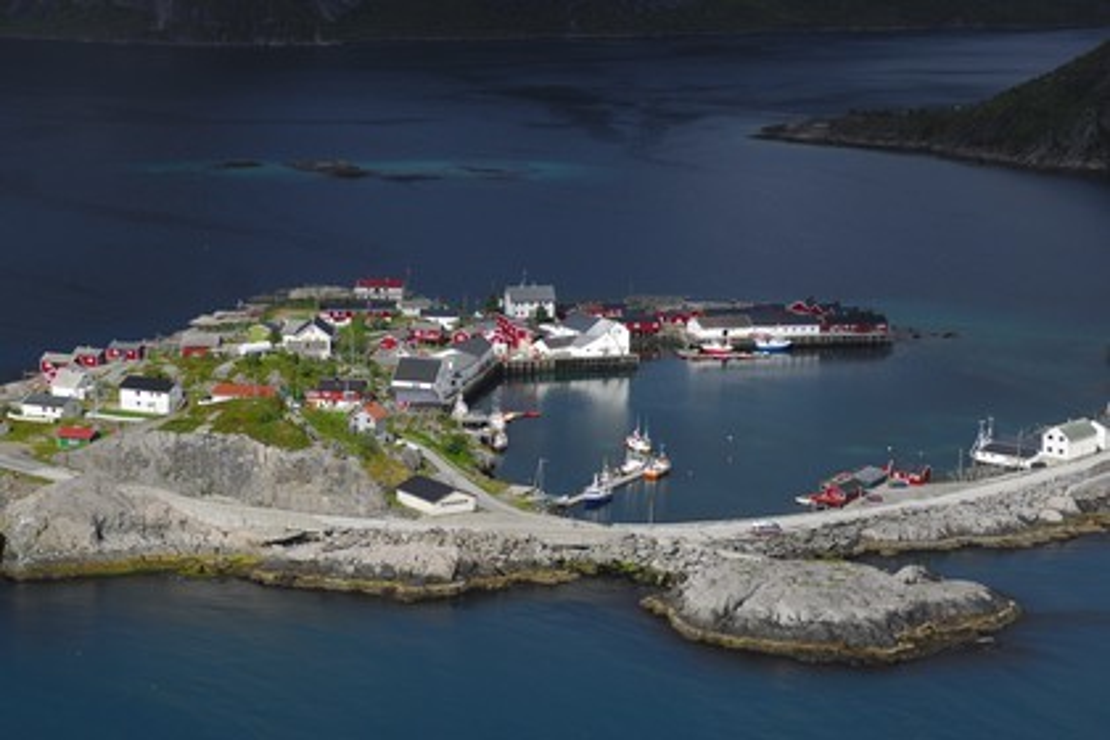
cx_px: 555
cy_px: 370
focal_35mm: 72
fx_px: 2220
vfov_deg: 18.9
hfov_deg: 28.1
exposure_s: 1/1500
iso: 100
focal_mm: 48
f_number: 4
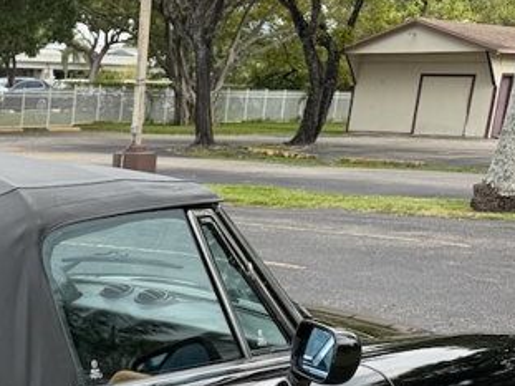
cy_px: 500
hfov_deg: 21.8
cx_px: -187
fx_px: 1175
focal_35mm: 79
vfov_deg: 17.5
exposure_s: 1/967
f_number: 1.78
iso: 80
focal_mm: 6.76
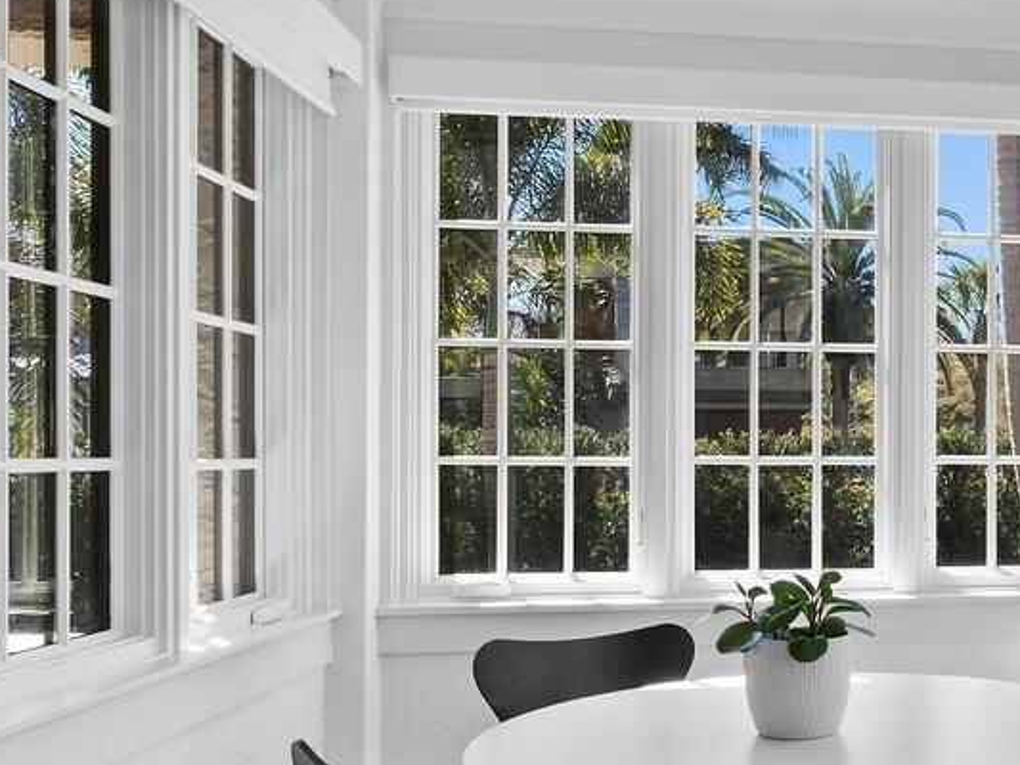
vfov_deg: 34.3
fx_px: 1238
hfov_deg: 40.7
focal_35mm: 42
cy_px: 446
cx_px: 953
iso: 320
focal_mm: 7
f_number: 11
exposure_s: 1/20
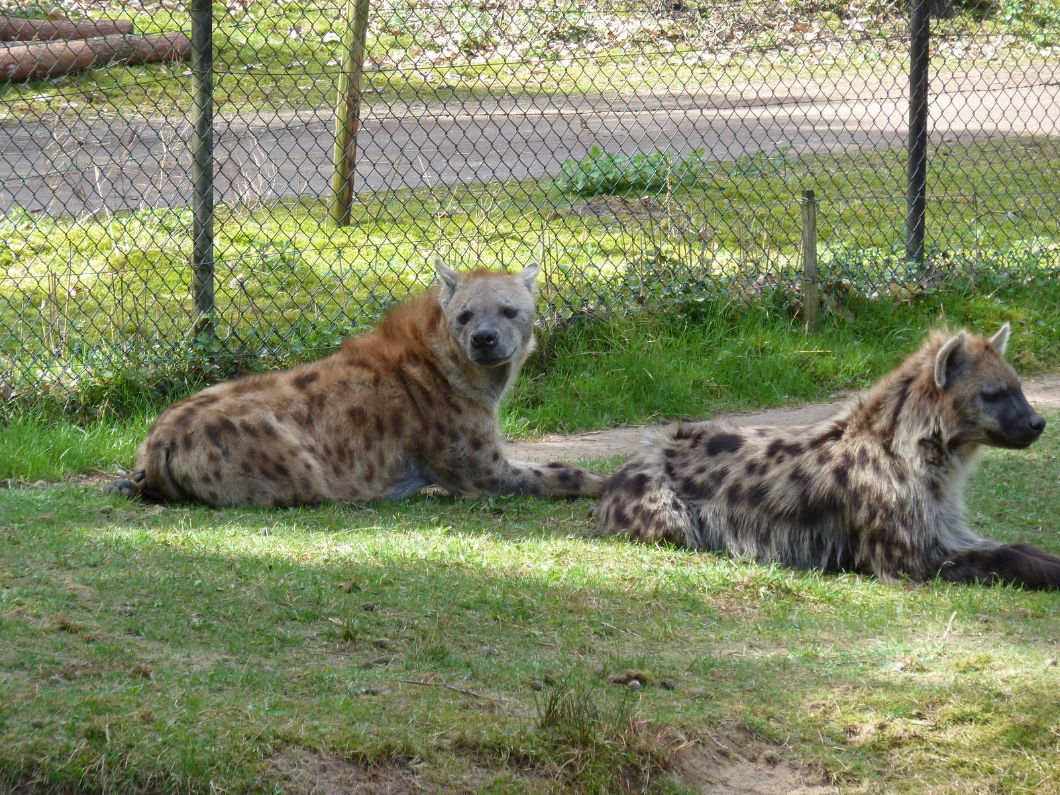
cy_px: 398
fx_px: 6002
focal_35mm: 196
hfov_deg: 10.1
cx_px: 530
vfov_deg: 7.6
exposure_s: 1/80
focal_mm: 32.1
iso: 125
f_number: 4.5
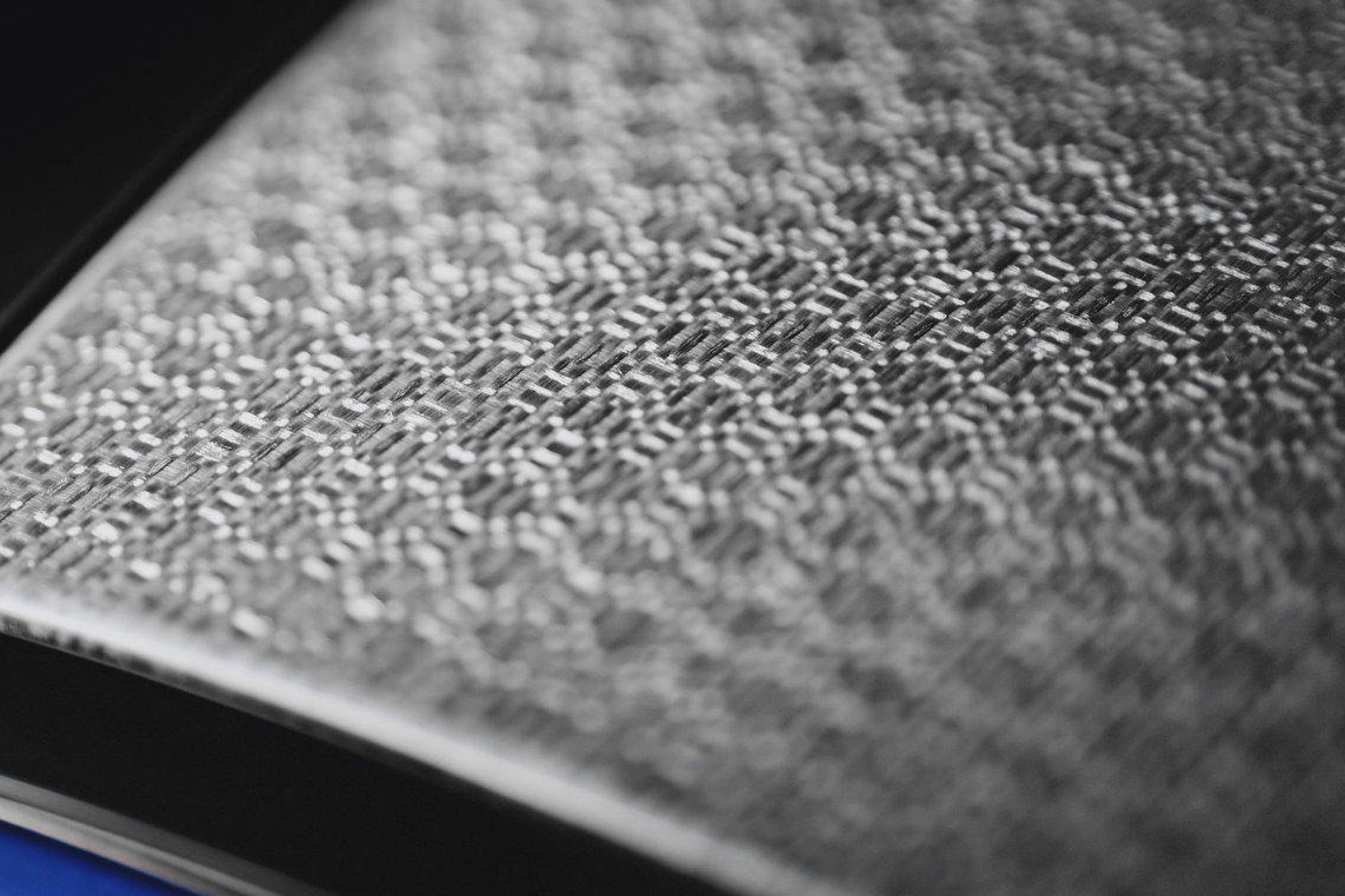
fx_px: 2614
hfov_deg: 28.7
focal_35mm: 70
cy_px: 401
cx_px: 481
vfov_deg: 19.4
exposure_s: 1/1000
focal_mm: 50
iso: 160
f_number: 1.2
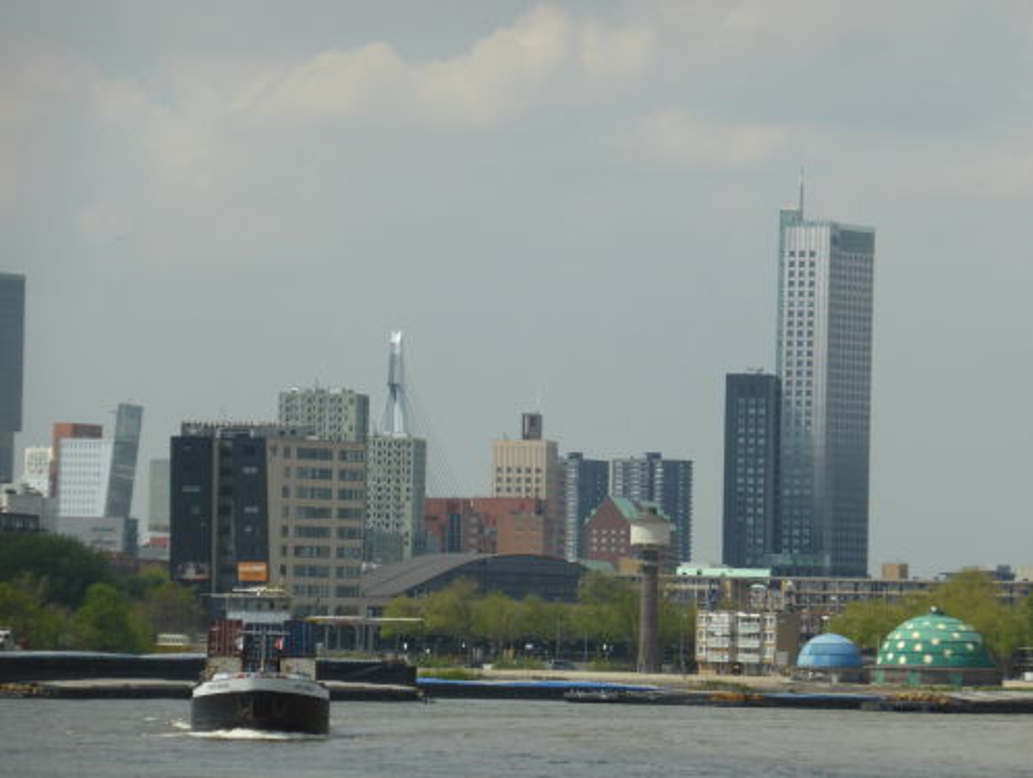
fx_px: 7919
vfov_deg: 5.6
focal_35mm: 265
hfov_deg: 7.5
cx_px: 516
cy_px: 389
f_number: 5.8
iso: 100
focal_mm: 47.3
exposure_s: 1/800
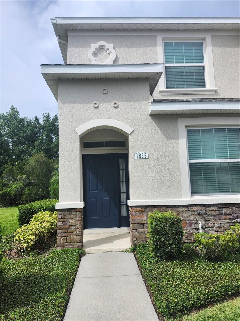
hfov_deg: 58.9
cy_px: 160
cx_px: 120
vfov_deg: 73.9
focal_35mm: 23
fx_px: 213
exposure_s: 1/2105
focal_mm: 5.54
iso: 25
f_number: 1.8
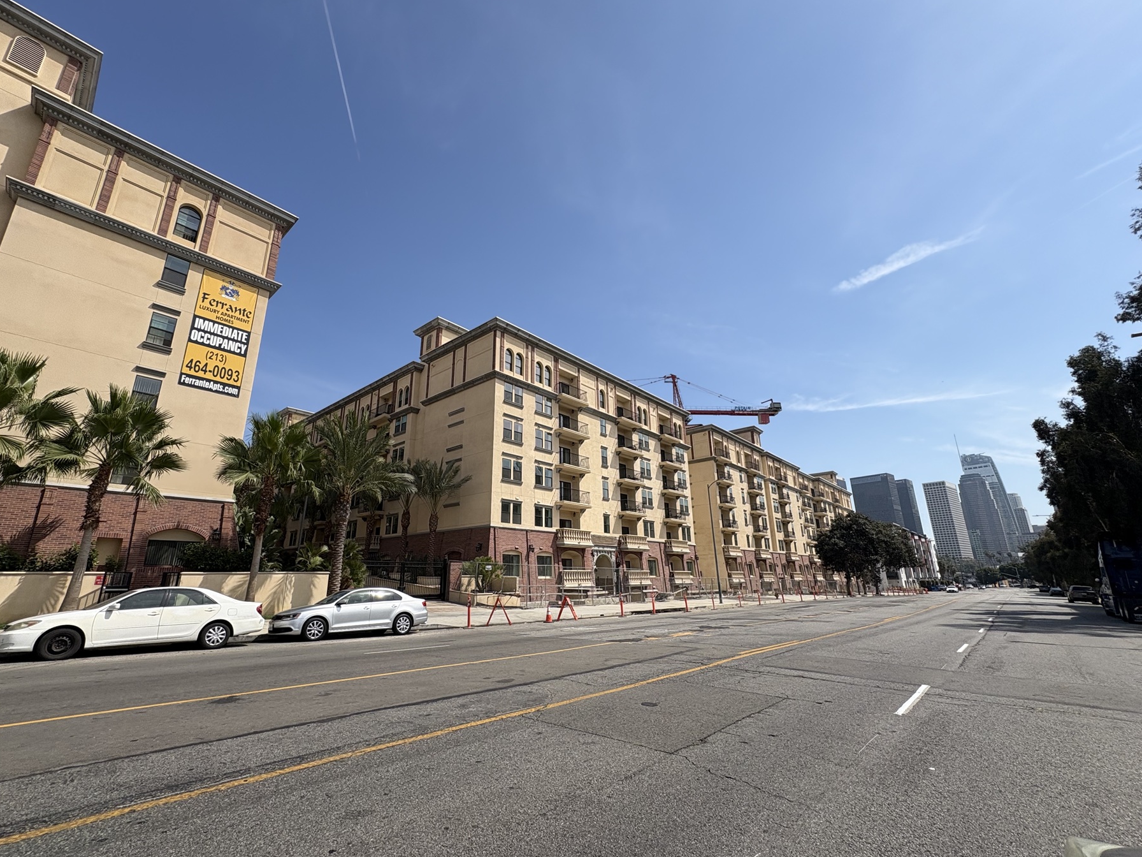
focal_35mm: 15
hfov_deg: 98.1
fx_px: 495
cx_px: 554
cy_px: 432
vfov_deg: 81.7
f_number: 2.2
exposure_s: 1/2083
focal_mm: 2.22
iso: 40
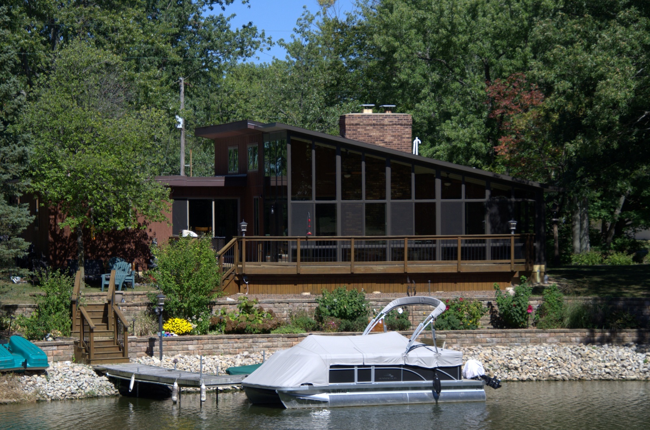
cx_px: 325
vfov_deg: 9.1
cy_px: 215
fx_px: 2703
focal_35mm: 150
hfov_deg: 13.7
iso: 320
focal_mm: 100
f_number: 7.1
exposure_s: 1/800
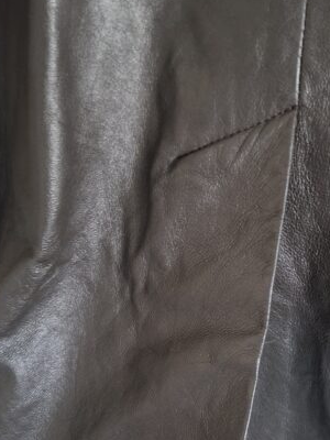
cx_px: 231
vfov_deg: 40.3
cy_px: 319
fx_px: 585
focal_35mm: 46
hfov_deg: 31.2
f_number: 1.8
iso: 400
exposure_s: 1/25
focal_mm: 5.54
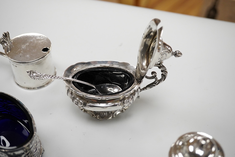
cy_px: 78
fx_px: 294
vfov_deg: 29.9
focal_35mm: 45
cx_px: 118
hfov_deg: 43.6
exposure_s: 1/400
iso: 2500
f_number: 7.1
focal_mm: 30
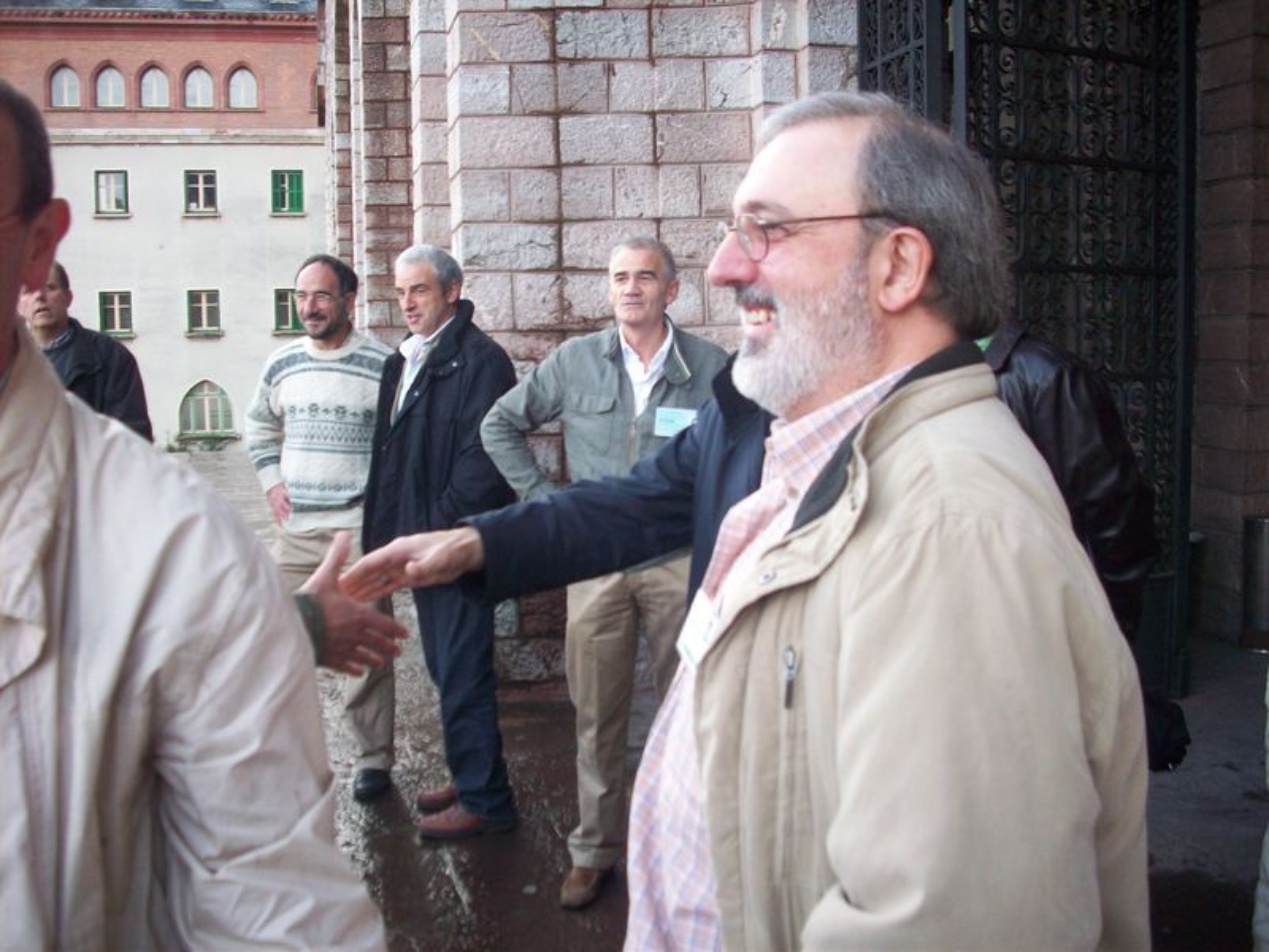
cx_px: 634
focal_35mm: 37
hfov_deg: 50.1
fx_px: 1356
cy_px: 476
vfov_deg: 38.7
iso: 80
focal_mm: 6.2
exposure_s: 1/124
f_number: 2.8
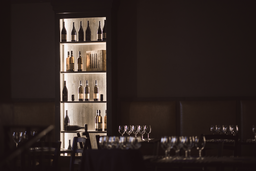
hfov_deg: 23.9
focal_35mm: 85
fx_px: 604
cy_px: 86
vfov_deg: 16.1
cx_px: 128
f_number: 1.8
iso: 1250
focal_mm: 85
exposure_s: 1/100
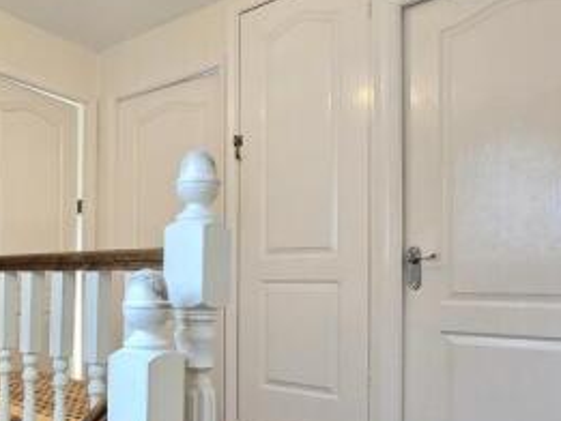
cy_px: 270
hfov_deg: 58.4
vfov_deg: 47.7
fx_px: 470
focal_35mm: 29
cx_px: 139
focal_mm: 2.2
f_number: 2.2
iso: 160
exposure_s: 1/50.3
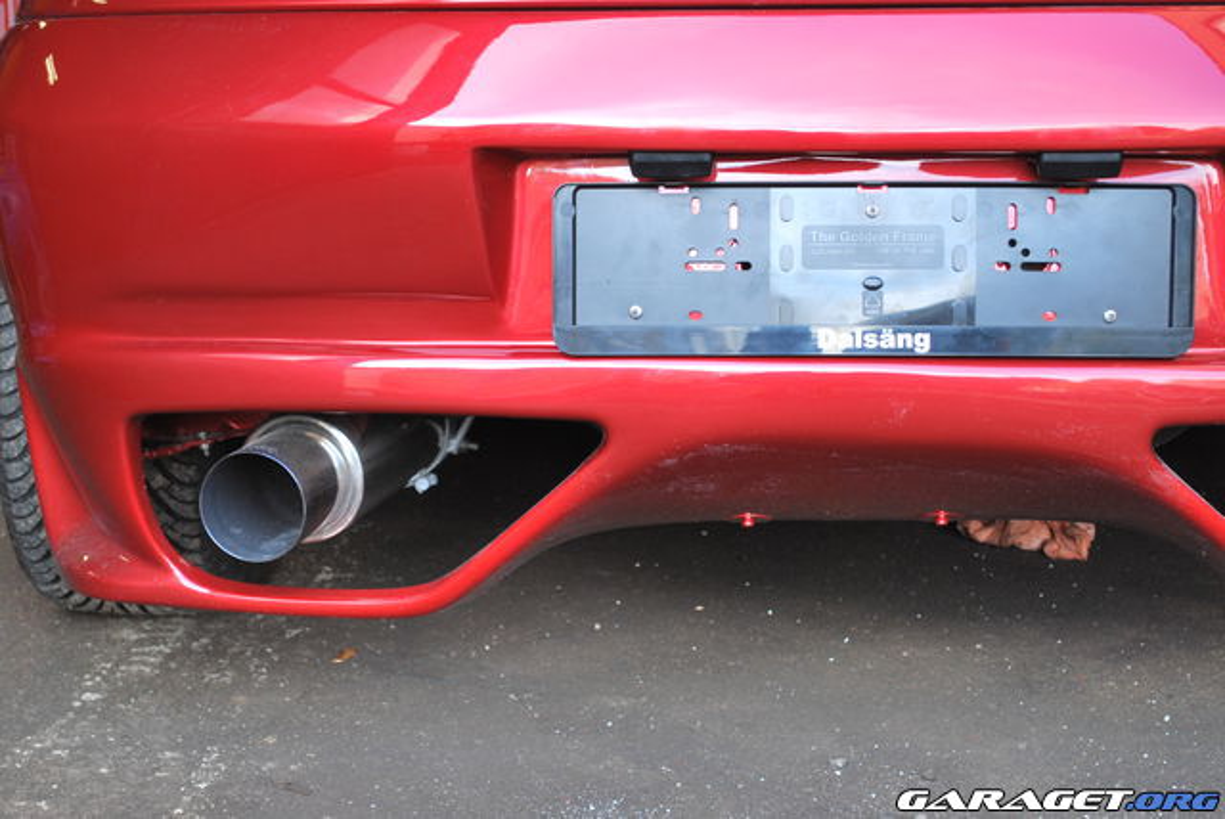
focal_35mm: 68
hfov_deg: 29.8
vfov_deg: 20.2
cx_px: 612
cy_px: 410
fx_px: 2299
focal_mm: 45
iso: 280
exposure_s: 1/30
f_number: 5.3
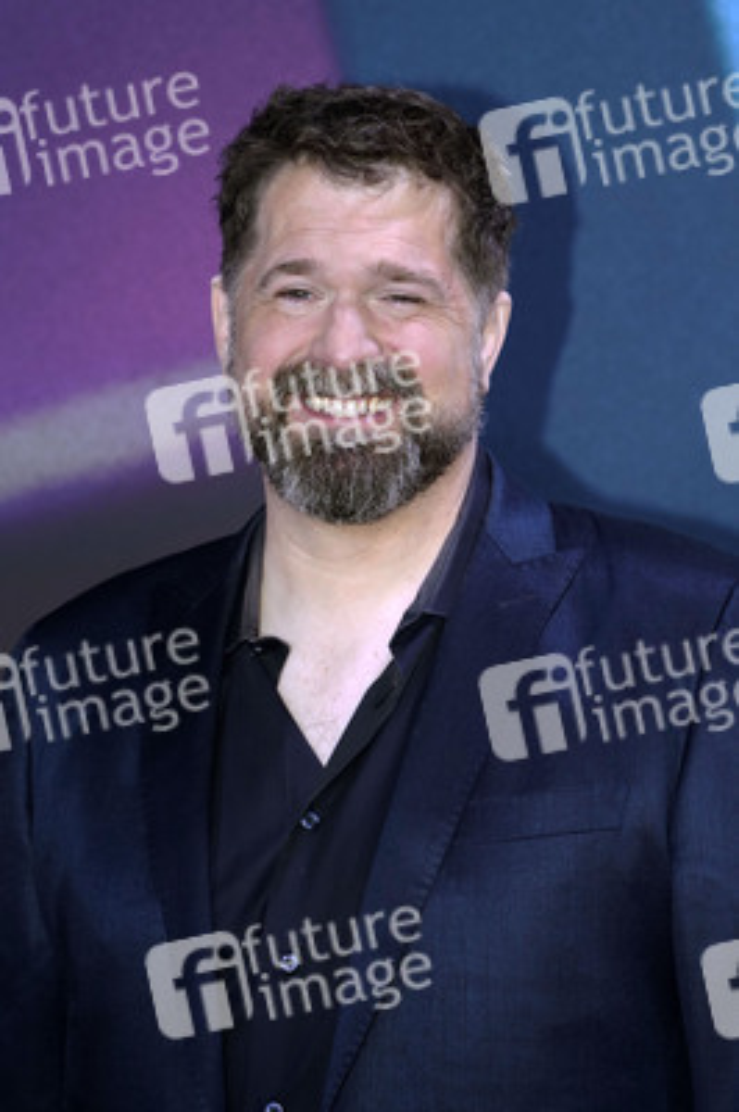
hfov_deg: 8.6
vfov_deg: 12.8
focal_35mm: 160
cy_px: 556
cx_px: 370
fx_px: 4935
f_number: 5.6
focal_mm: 160
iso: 1000
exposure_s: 1/160
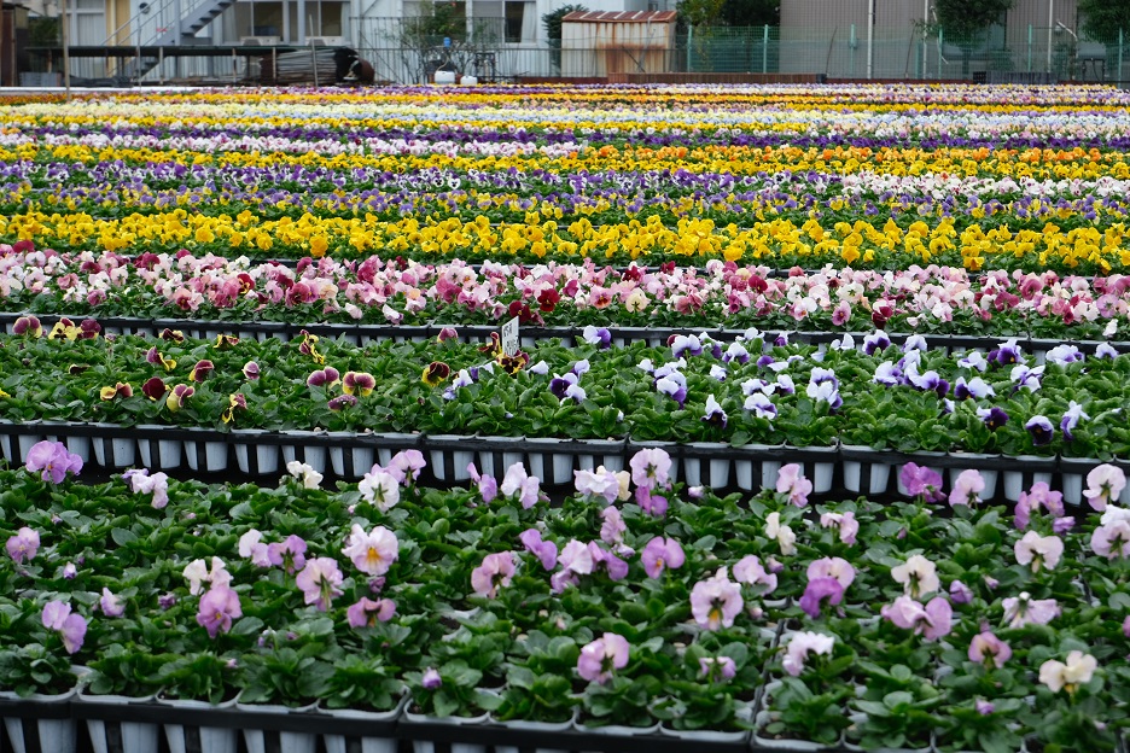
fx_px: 1977
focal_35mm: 63
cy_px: 376
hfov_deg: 31.9
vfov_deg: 21.6
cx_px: 565
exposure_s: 1/160
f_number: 5.6
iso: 160
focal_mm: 42
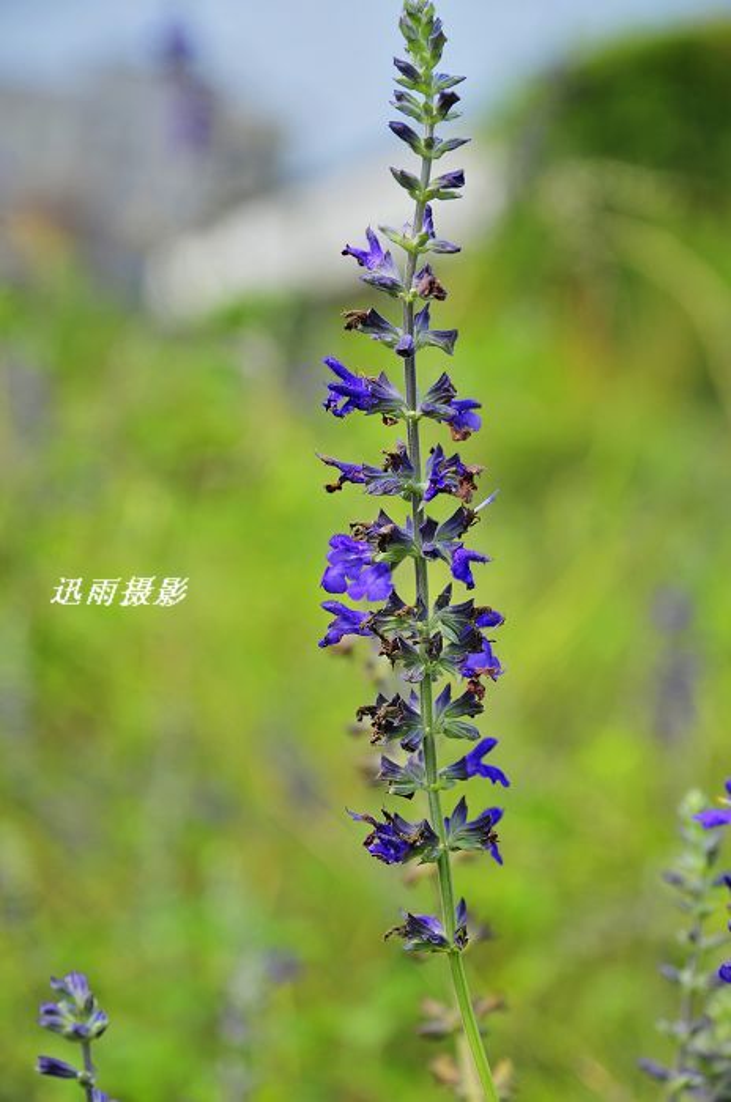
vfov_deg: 16.1
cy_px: 551
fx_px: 3899
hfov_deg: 10.7
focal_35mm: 128
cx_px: 366
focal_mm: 85
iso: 200
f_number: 5.6
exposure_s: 1/500
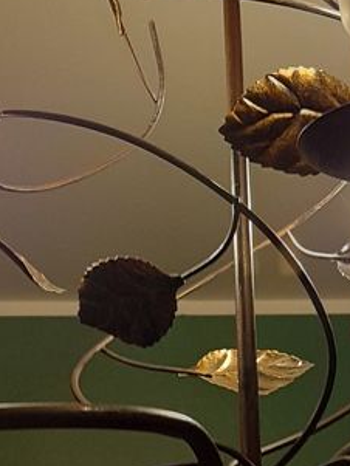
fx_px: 1118
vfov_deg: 23.5
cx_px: 328
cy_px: 231
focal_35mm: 83
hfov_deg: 17.5
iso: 400
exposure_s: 1/25
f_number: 2
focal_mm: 4.6
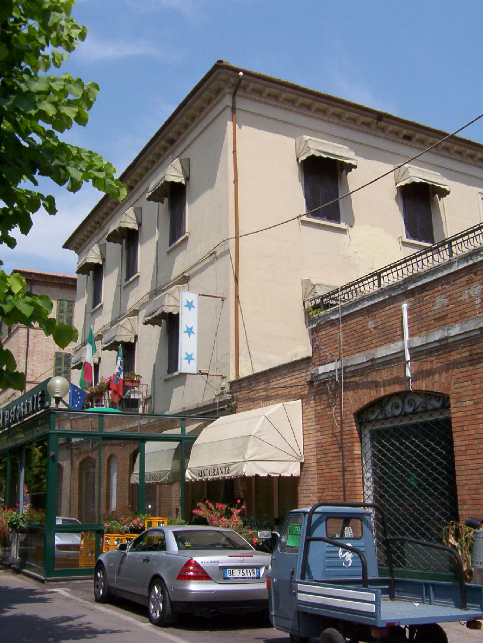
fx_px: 670
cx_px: 242
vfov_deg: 51.4
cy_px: 322
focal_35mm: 36
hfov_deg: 39.7
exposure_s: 1/1241
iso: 100
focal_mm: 5.54
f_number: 5.24
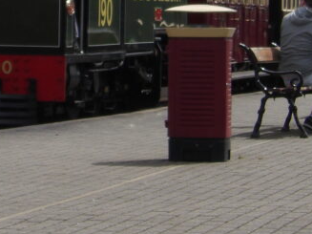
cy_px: 60
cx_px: 31
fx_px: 2316
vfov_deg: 5.8
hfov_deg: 7.7
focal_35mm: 257
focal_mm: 14.7
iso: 100
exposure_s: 1/808
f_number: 4.6
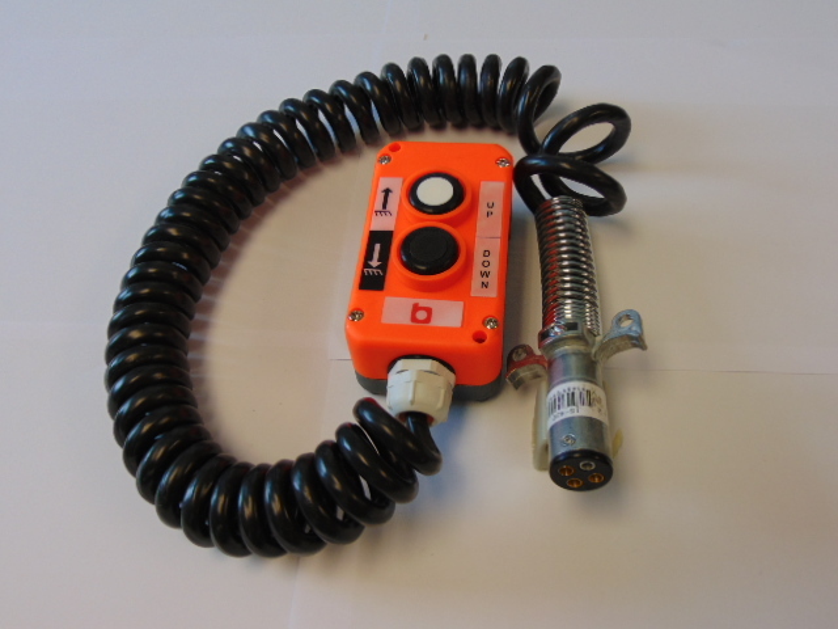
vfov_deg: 40.7
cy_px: 314
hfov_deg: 52.6
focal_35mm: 35
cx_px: 419
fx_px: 847
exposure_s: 1/60
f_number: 3.2
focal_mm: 6.3
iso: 80
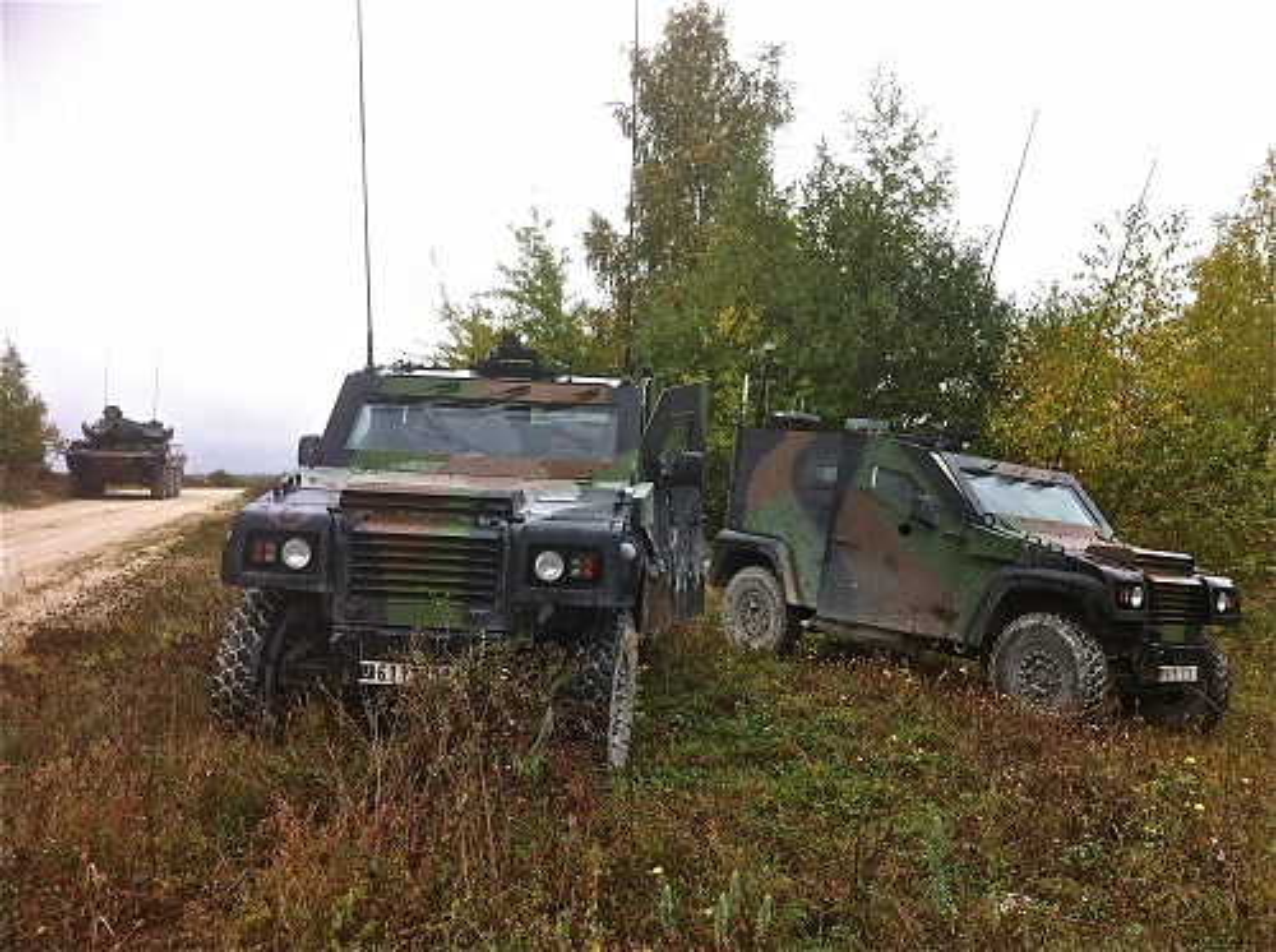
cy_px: 476
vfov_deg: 40.6
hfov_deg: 52.7
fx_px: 1288
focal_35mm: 35
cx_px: 638
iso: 80
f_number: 2.8
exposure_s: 1/372
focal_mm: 3.85
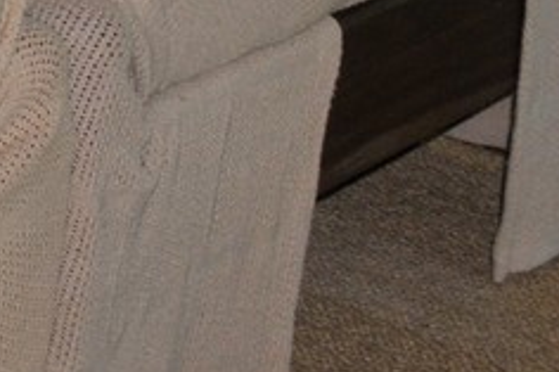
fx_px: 3548
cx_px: -1162
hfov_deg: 7.7
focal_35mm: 229
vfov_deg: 5.7
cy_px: -679
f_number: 4
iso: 400
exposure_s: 1/100
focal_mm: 21
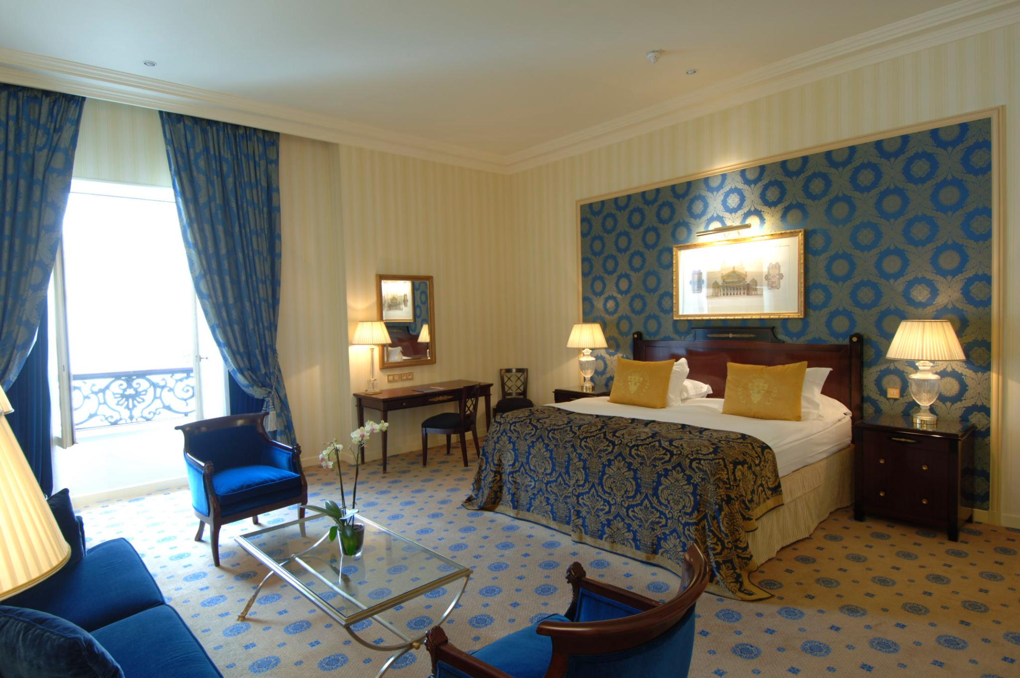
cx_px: 510
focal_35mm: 20
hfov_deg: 85.5
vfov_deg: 63.1
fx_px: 552
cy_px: 339
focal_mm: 13
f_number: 8
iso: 125
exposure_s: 1/1.3
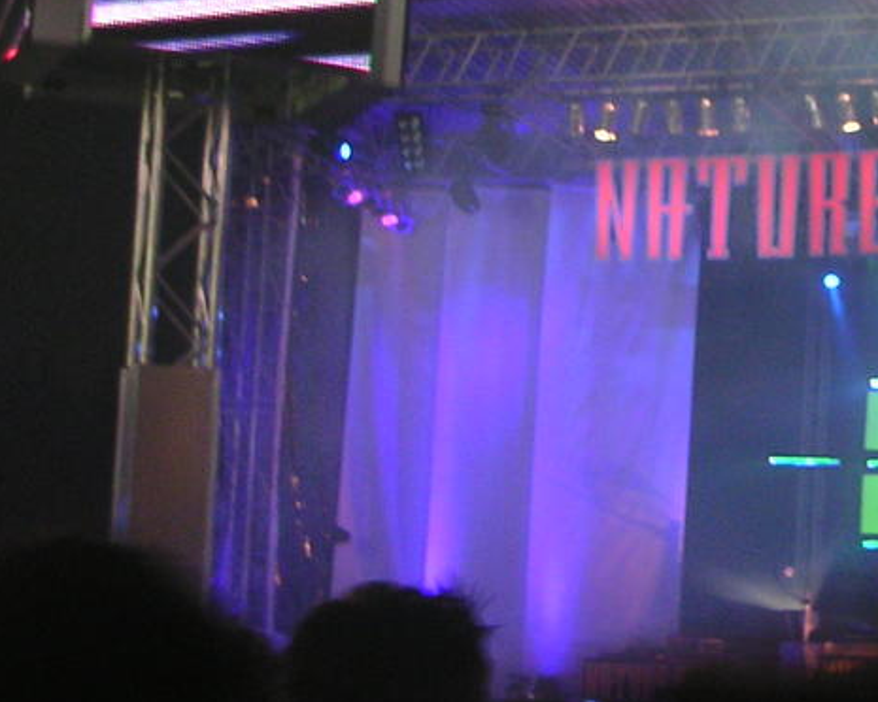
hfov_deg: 18.3
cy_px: 125
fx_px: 2651
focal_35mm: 102
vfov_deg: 15.0
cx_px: 897
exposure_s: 1/4
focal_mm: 6
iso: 100
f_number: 2.8
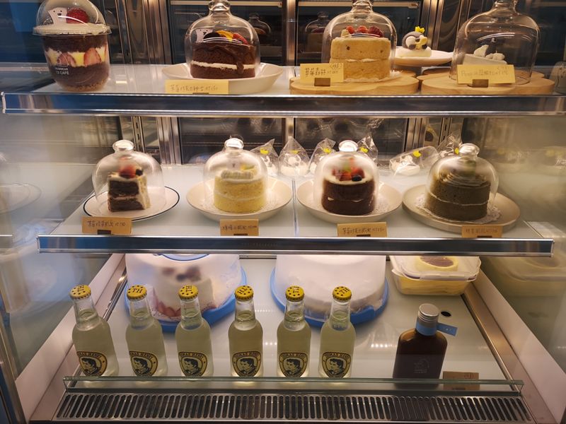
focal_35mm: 27
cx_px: 283
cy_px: 212
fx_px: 441
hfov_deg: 65.3
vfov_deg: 51.4
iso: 50
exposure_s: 1/155
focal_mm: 3.95
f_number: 1.8
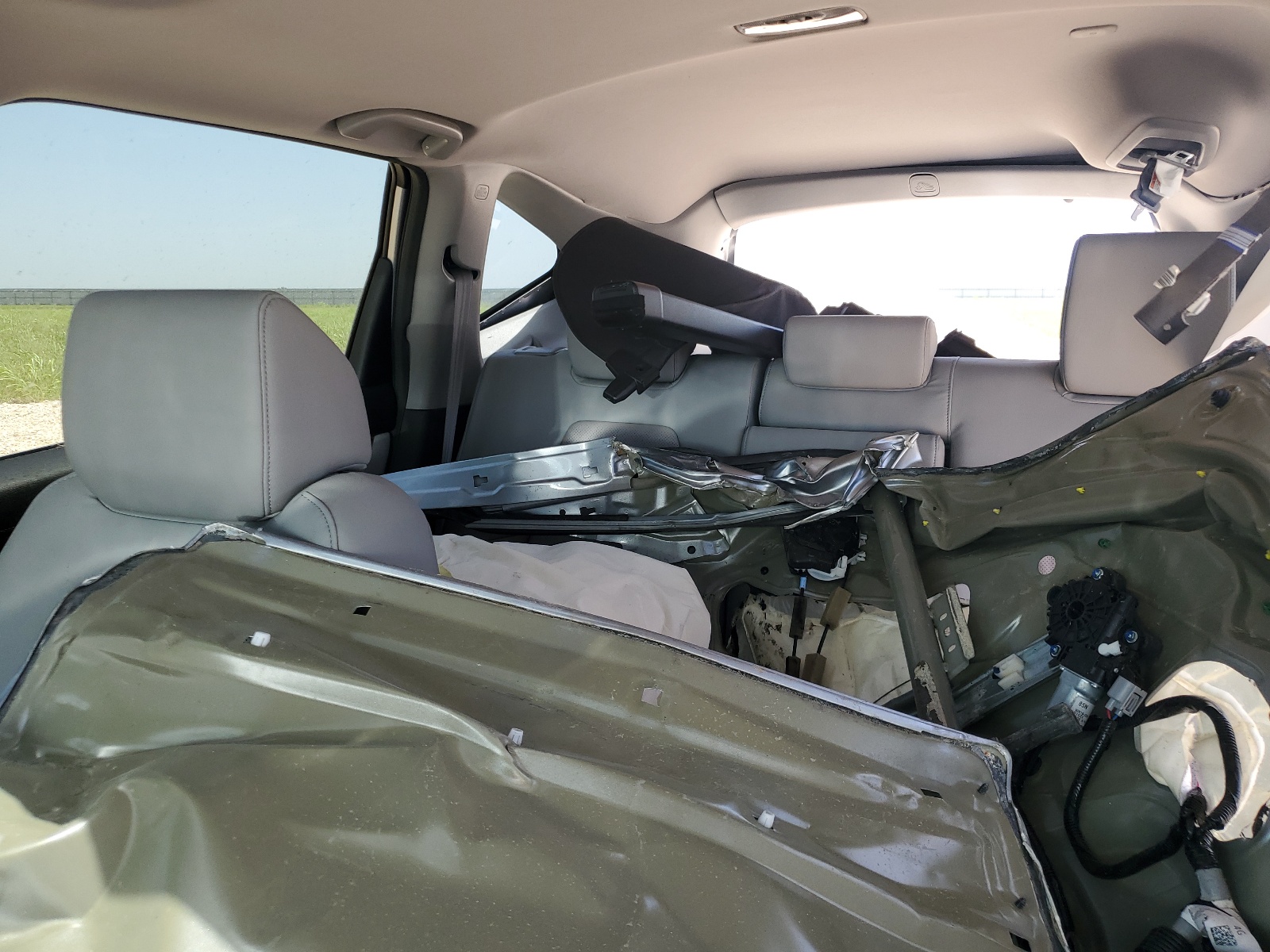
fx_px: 954
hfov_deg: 67.3
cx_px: 635
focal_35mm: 26
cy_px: 476
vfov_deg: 53.1
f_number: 1.5
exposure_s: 1/400
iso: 50
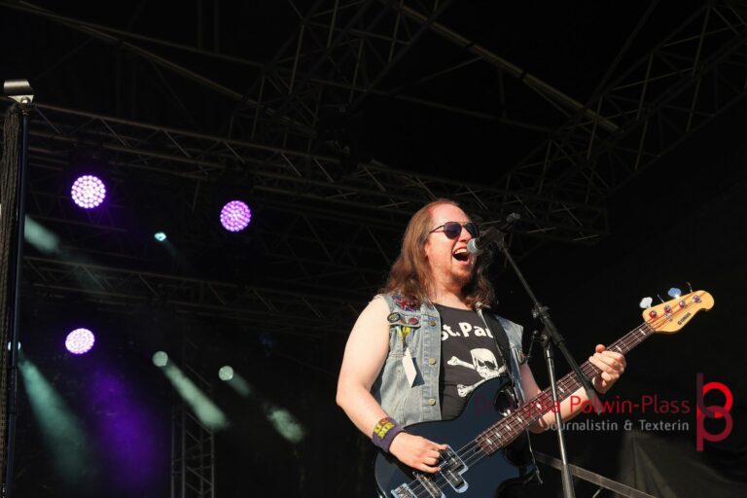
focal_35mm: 64
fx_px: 1338
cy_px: 249
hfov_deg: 31.2
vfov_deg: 21.1
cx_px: 374
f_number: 7.1
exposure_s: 1/200
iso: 100
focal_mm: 43
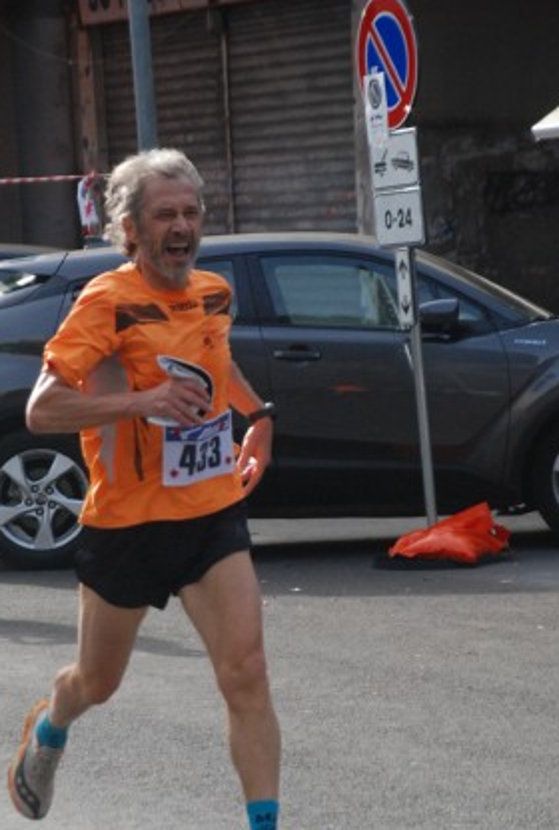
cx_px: 251
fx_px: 4251
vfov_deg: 11.1
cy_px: 591
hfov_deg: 7.5
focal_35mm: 184
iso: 1000
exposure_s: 1/1000
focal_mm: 85
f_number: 5.6
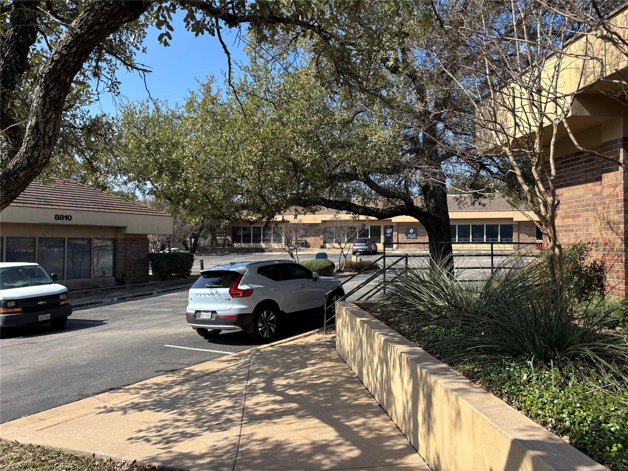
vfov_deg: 53.1
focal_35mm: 26
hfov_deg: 67.3
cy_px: 236
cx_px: 314
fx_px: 472
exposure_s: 1/1984
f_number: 1.6
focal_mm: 5.96
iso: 50
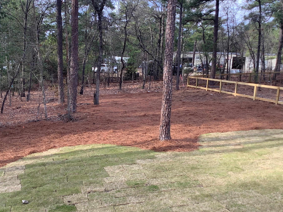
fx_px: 335
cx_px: 124
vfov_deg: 35.1
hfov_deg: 45.7
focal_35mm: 41
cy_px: 118
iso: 32
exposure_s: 1/100
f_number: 2.4
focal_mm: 3.3
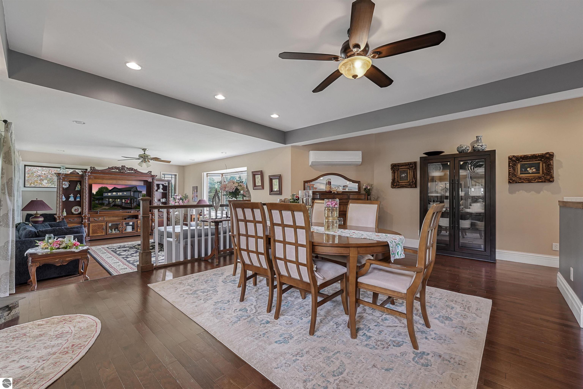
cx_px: 292
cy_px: 194
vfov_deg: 81.3
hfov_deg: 104.2
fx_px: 227
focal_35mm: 14
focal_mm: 14
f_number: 10
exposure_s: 1/13
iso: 2000
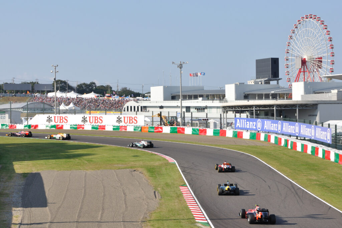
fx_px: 1112
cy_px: 114
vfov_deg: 11.7
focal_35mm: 117
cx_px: 171
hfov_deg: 17.5
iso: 250
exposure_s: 1/320
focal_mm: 78
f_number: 11
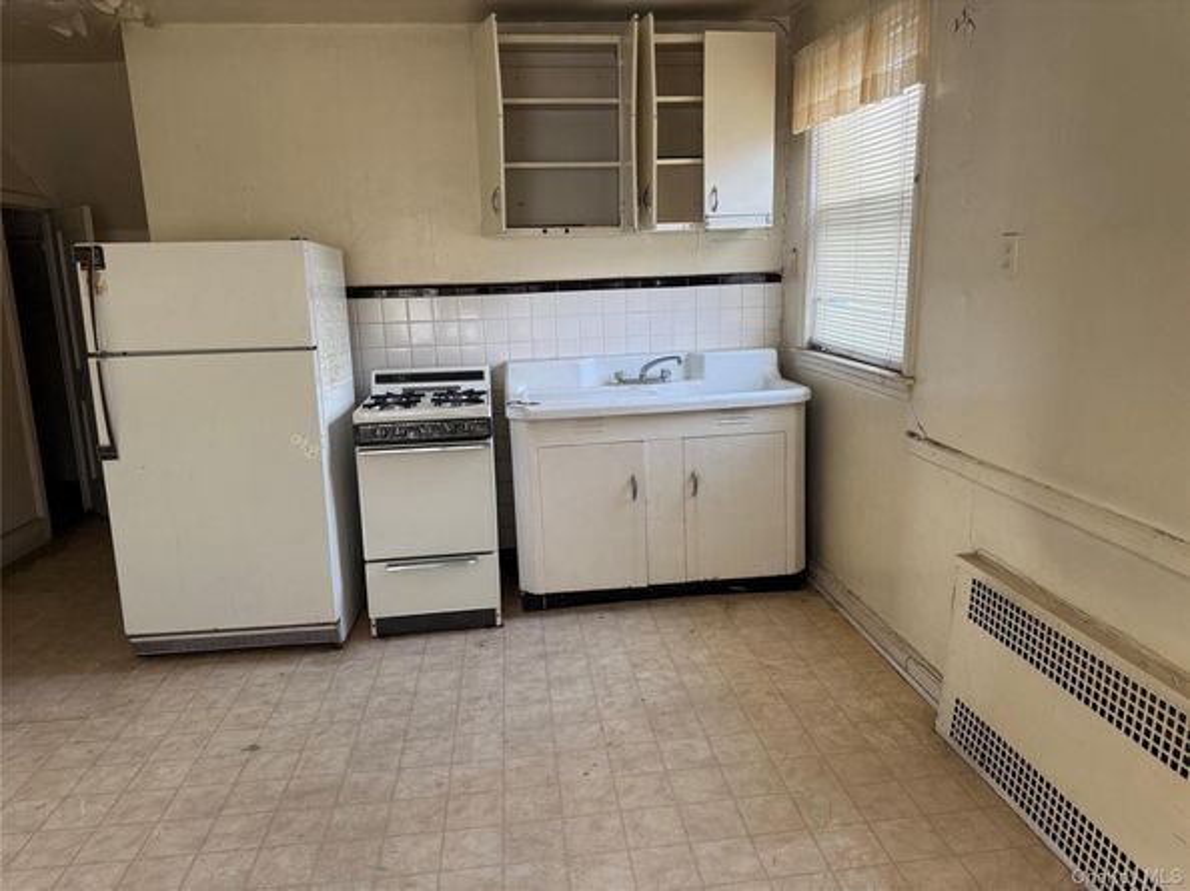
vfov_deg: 56.8
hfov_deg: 71.6
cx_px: 595
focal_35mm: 24
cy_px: 446
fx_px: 825
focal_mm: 6.76
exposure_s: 1/79
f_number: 1.78
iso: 200
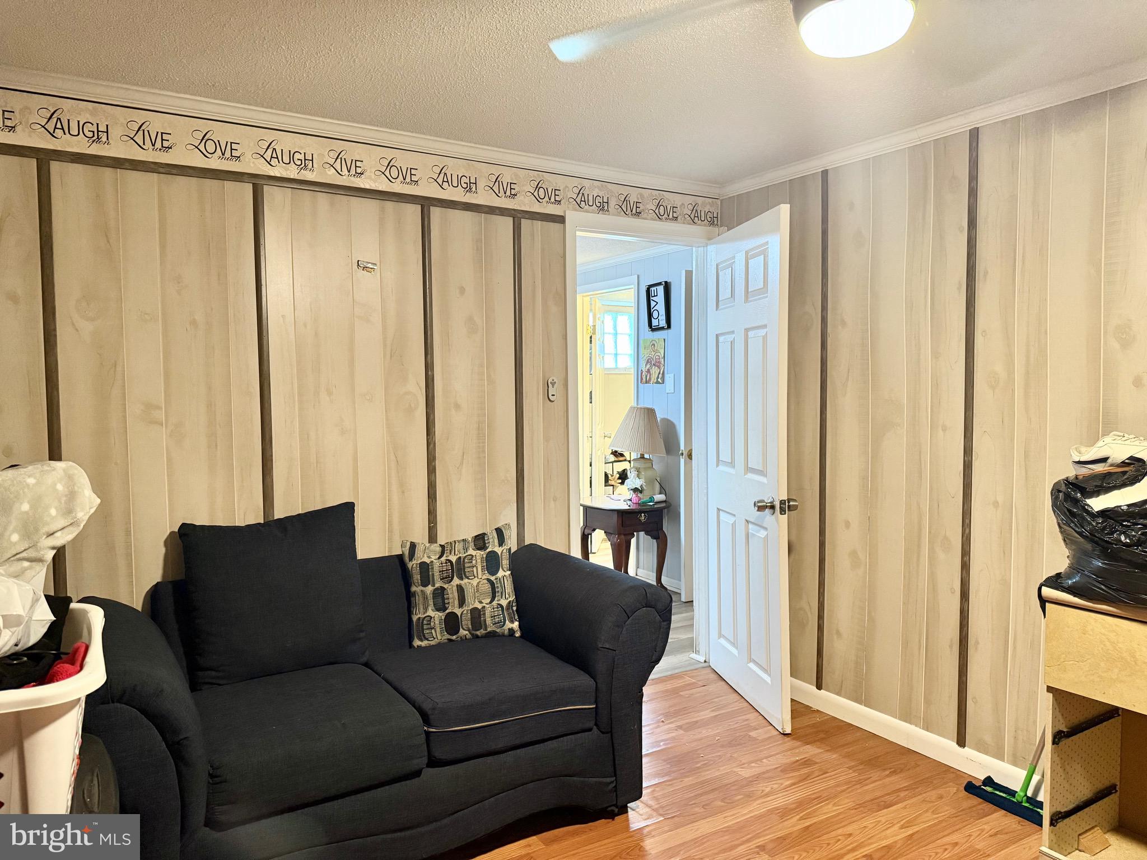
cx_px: 574
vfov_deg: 56.8
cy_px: 430
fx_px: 795
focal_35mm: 24
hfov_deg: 71.6
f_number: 1.78
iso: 500
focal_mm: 6.76
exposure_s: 1/60
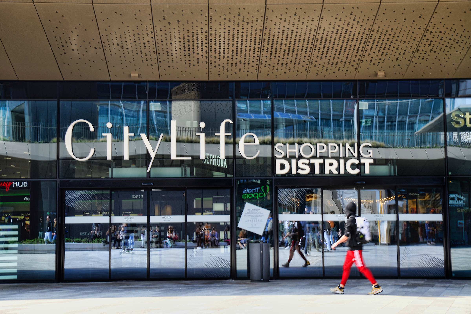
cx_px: 236
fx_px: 916
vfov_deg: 19.5
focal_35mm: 70
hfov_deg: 28.8
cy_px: 157
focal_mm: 70
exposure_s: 1/30
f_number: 11
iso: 100
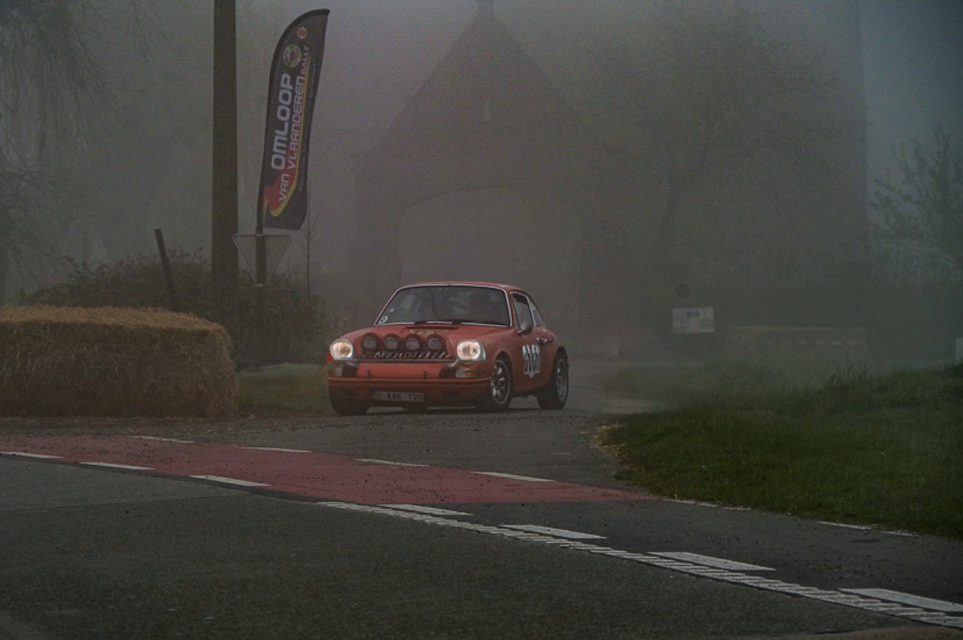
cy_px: 335
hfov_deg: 13.6
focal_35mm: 151
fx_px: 4036
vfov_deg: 9.1
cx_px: 427
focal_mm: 125
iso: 320
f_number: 6.3
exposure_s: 1/640
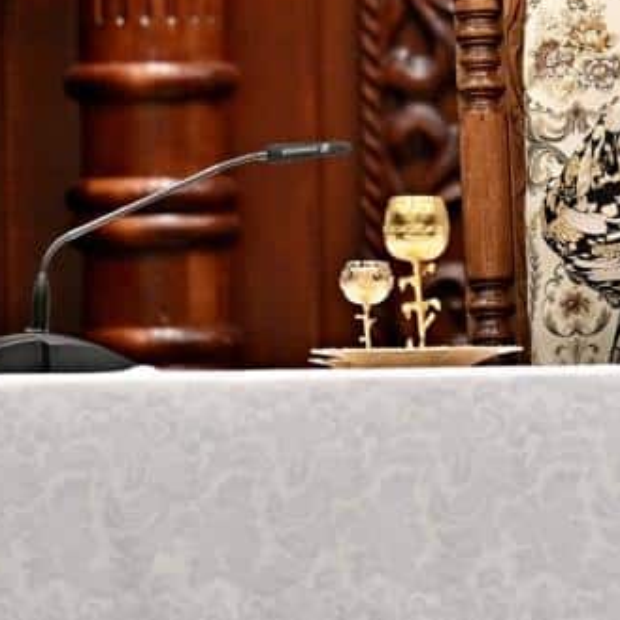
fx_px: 16069
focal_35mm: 793
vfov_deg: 2.2
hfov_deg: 2.2
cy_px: 10
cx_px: 938
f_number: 2.8
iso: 250
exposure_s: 1/320
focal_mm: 200
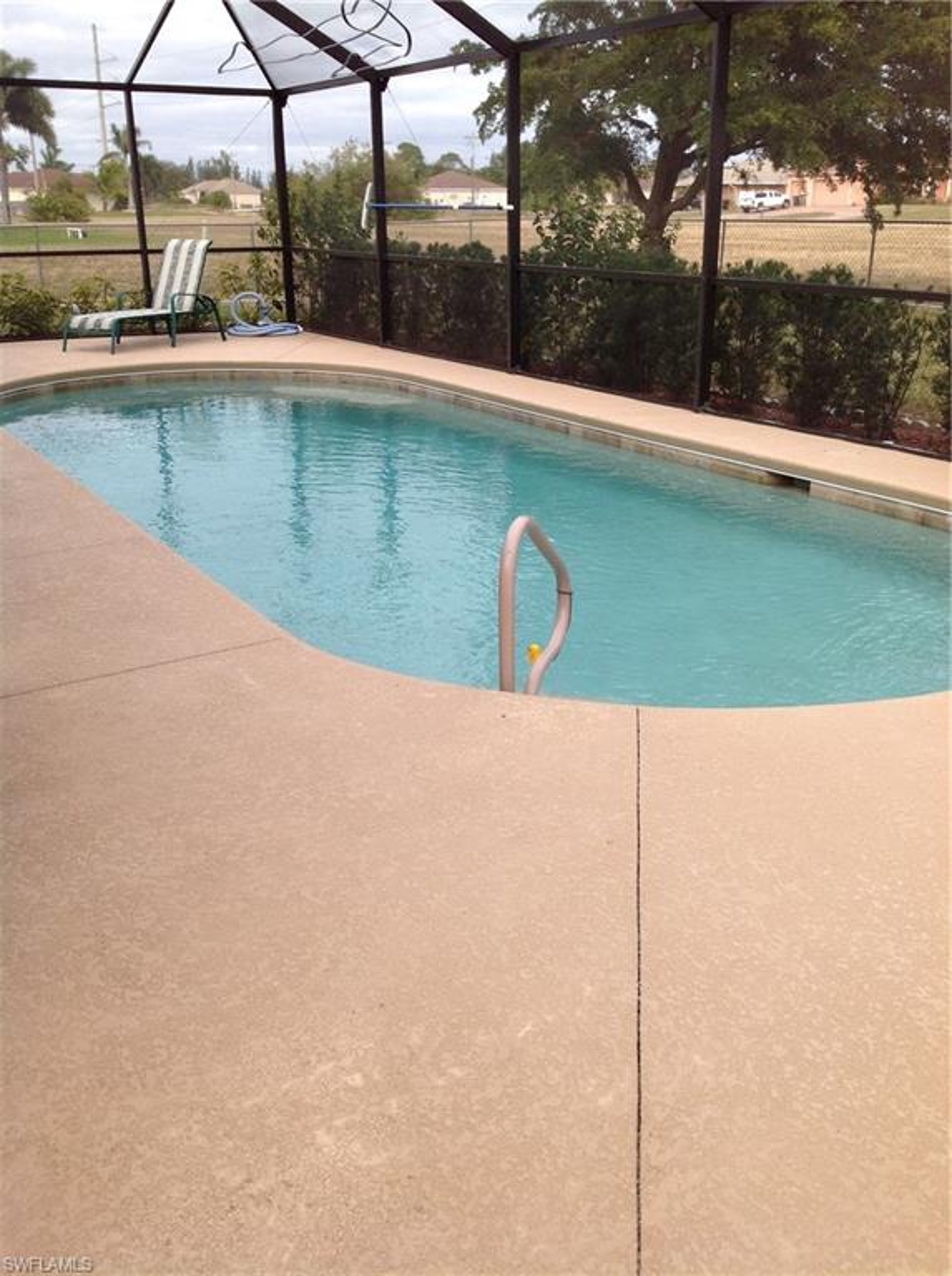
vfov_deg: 52.7
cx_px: 476
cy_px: 638
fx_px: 1288
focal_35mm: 35
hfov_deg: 40.6
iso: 50
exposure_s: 1/240
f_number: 2.4
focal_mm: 4.28
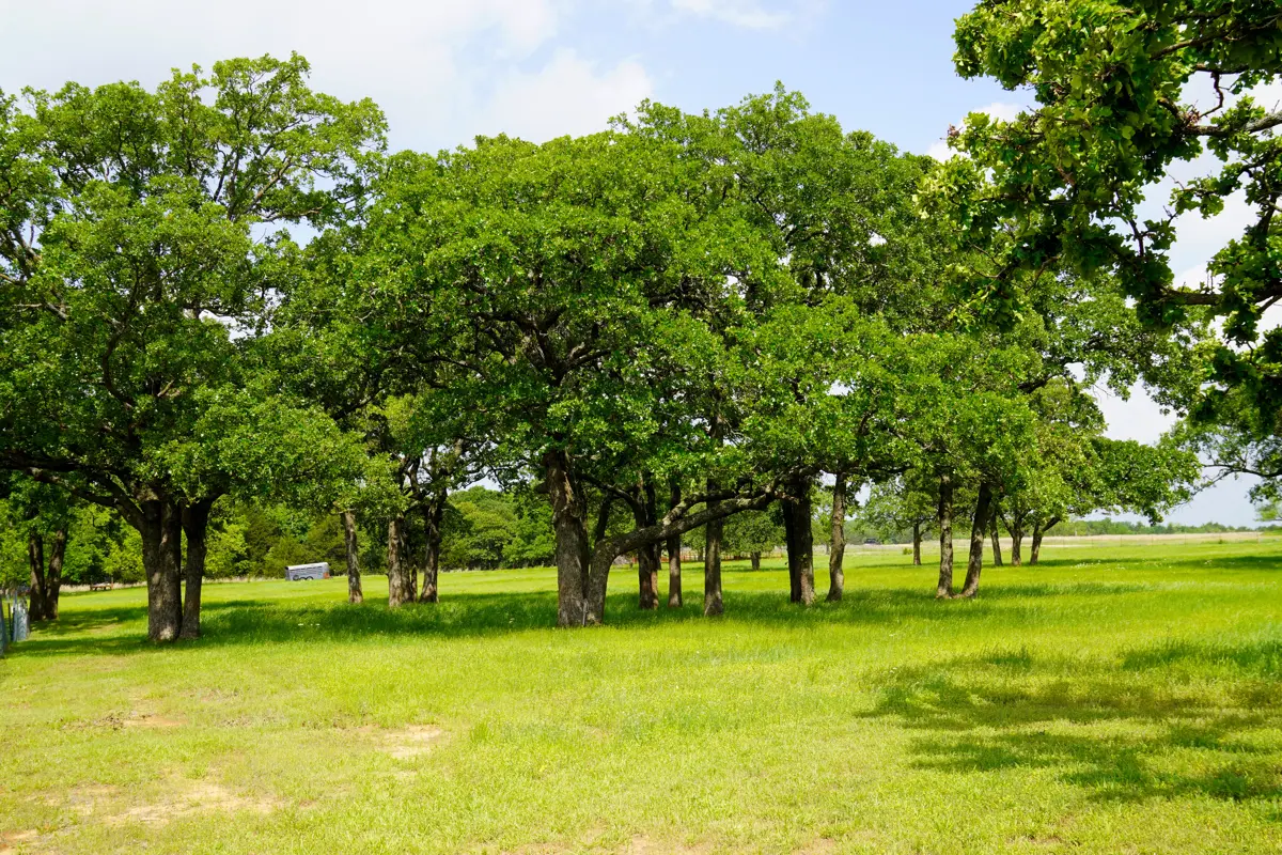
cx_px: 641
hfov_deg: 55.1
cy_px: 428
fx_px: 1228
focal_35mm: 34
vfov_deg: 38.4
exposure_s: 1/125
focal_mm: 23
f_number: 8
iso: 100
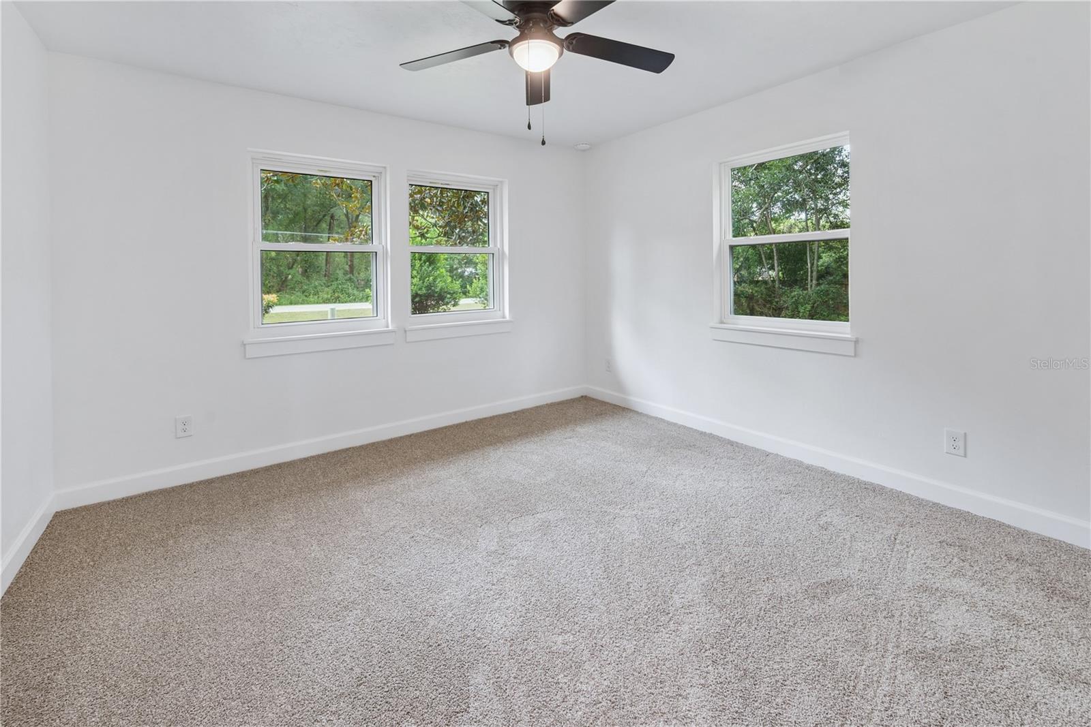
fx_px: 424
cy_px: 364
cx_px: 546
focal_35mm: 14
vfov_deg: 81.2
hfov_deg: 104.2
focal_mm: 14
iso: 400
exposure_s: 1/10
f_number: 8
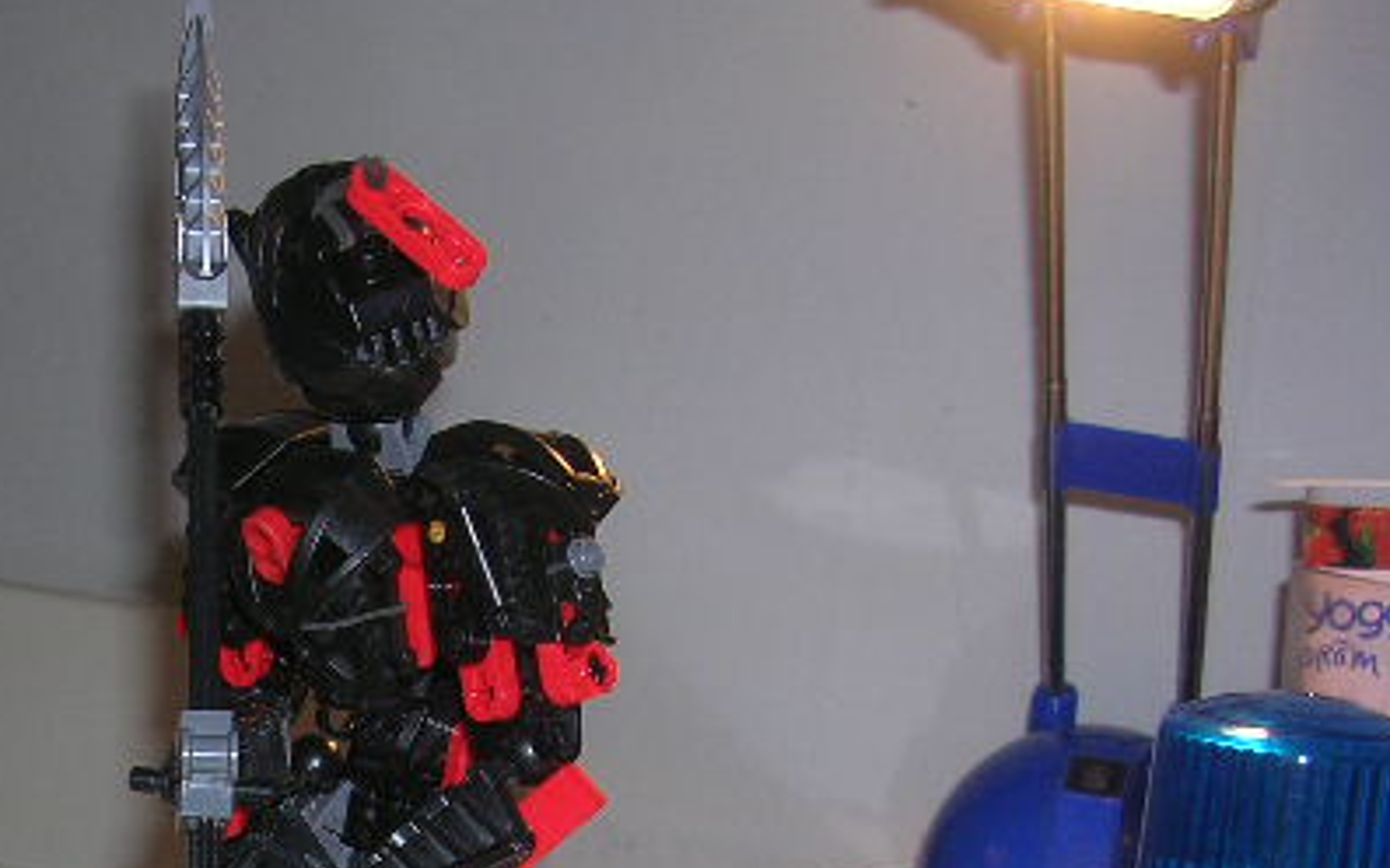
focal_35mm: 65
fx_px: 2462
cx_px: 340
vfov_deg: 19.5
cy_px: 826
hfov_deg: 31.0
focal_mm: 5.8
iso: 50
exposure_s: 1/60.1
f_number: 2.8
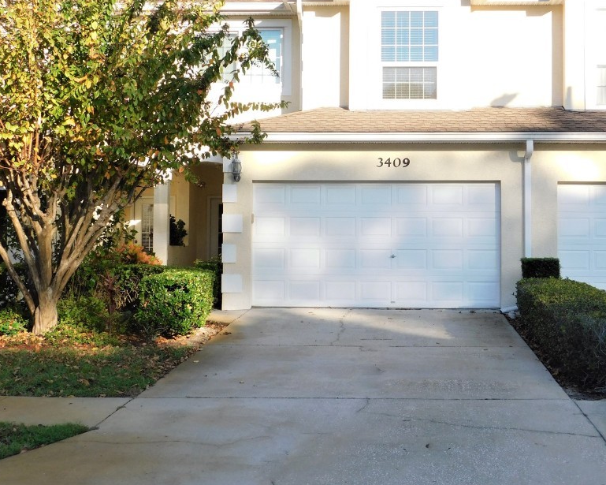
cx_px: 341
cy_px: 196
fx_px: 933
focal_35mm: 52
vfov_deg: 29.1
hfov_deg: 35.9
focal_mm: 7.1
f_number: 3.6
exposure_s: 1/500
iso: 125
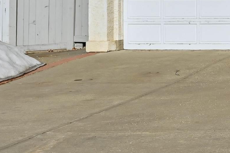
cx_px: 399
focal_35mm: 117
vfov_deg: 11.3
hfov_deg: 15.4
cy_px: -73
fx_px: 747
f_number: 8
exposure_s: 1/3200
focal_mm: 30
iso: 100
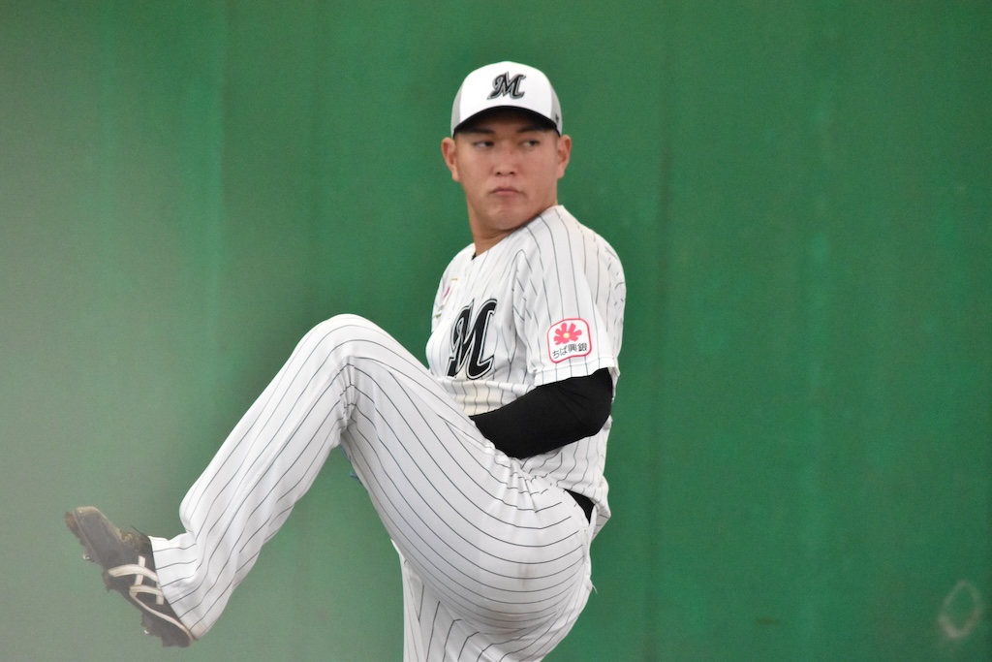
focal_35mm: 360
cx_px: 496
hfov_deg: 5.7
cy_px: 331
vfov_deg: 3.8
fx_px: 9921
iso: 10000
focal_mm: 240
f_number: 7.1
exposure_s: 1/3200
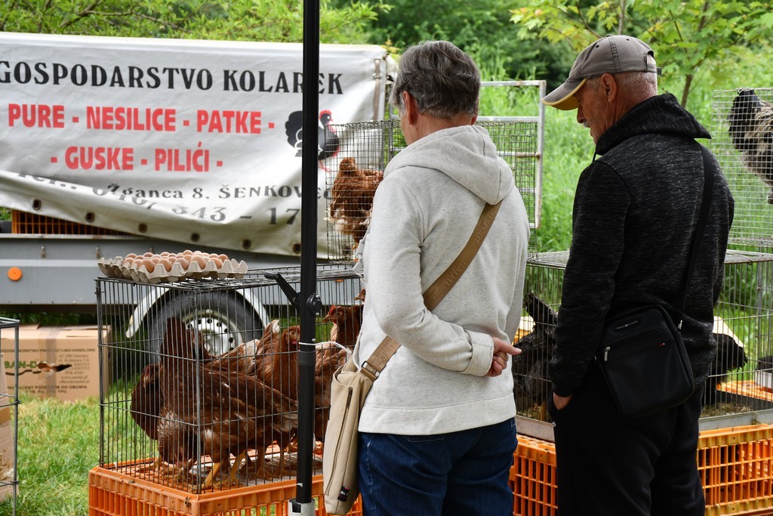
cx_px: 386
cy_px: 258
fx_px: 1611
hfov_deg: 27.0
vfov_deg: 18.2
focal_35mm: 75
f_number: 5
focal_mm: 50
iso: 400
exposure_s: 1/250
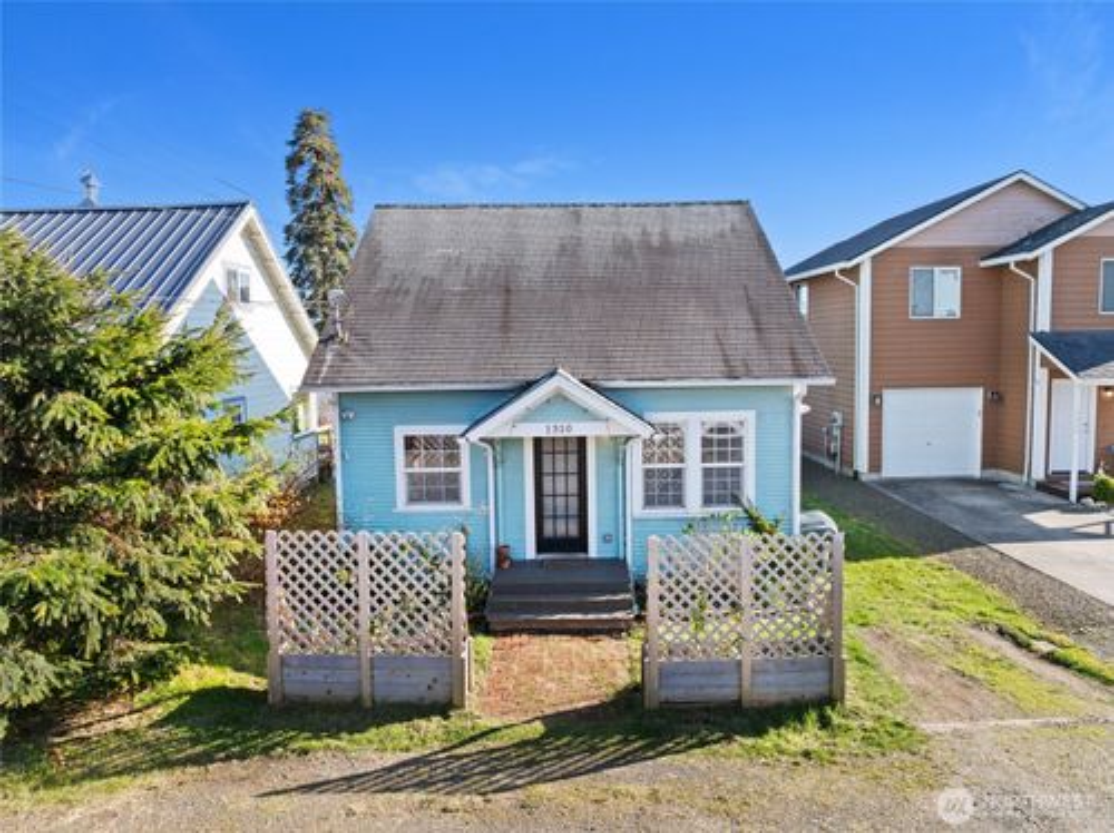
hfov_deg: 71.6
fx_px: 772
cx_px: 557
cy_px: 416
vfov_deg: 56.7
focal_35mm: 24
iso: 360
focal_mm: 12.29
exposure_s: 1/1600
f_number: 2.8
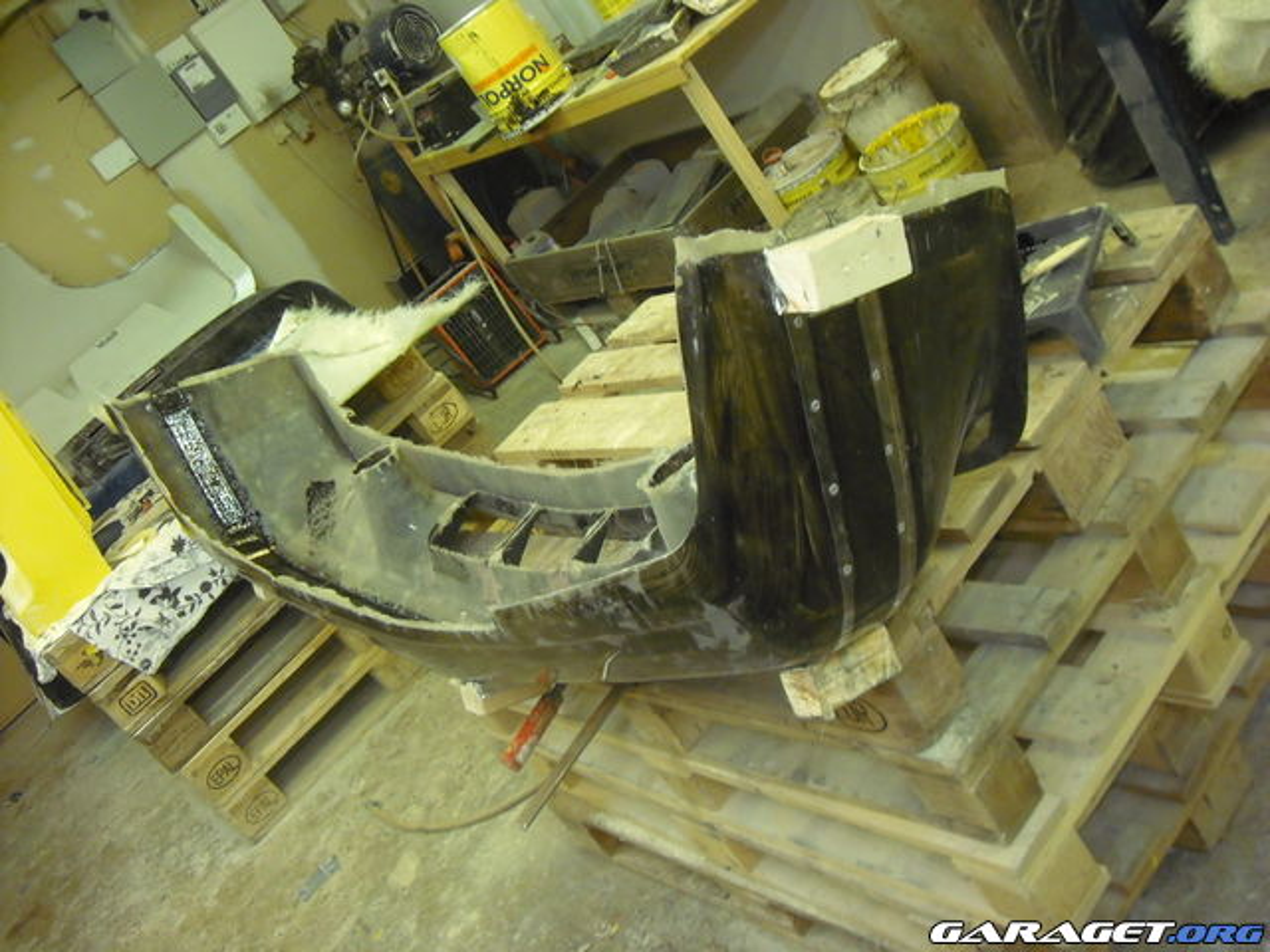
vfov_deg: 38.7
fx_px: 1357
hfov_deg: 50.1
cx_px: 635
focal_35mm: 37
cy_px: 476
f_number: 2.7
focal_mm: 6.2
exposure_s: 1/40
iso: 400
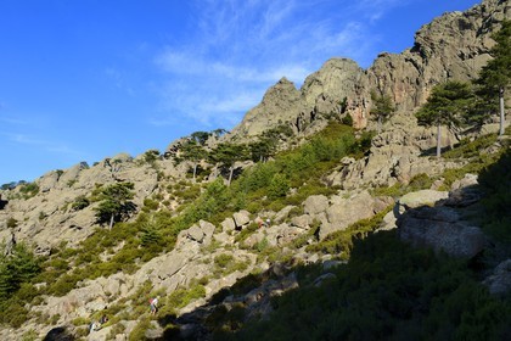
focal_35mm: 35
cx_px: 256
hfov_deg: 54.4
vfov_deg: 37.9
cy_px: 170
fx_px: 497
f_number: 10
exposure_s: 1/200
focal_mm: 35
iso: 200
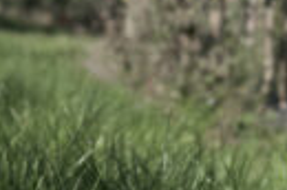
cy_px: 20
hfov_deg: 3.2
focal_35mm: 628
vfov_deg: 2.2
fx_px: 4994
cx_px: 770
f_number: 5.6
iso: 640
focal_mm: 70.5
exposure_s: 1/3500
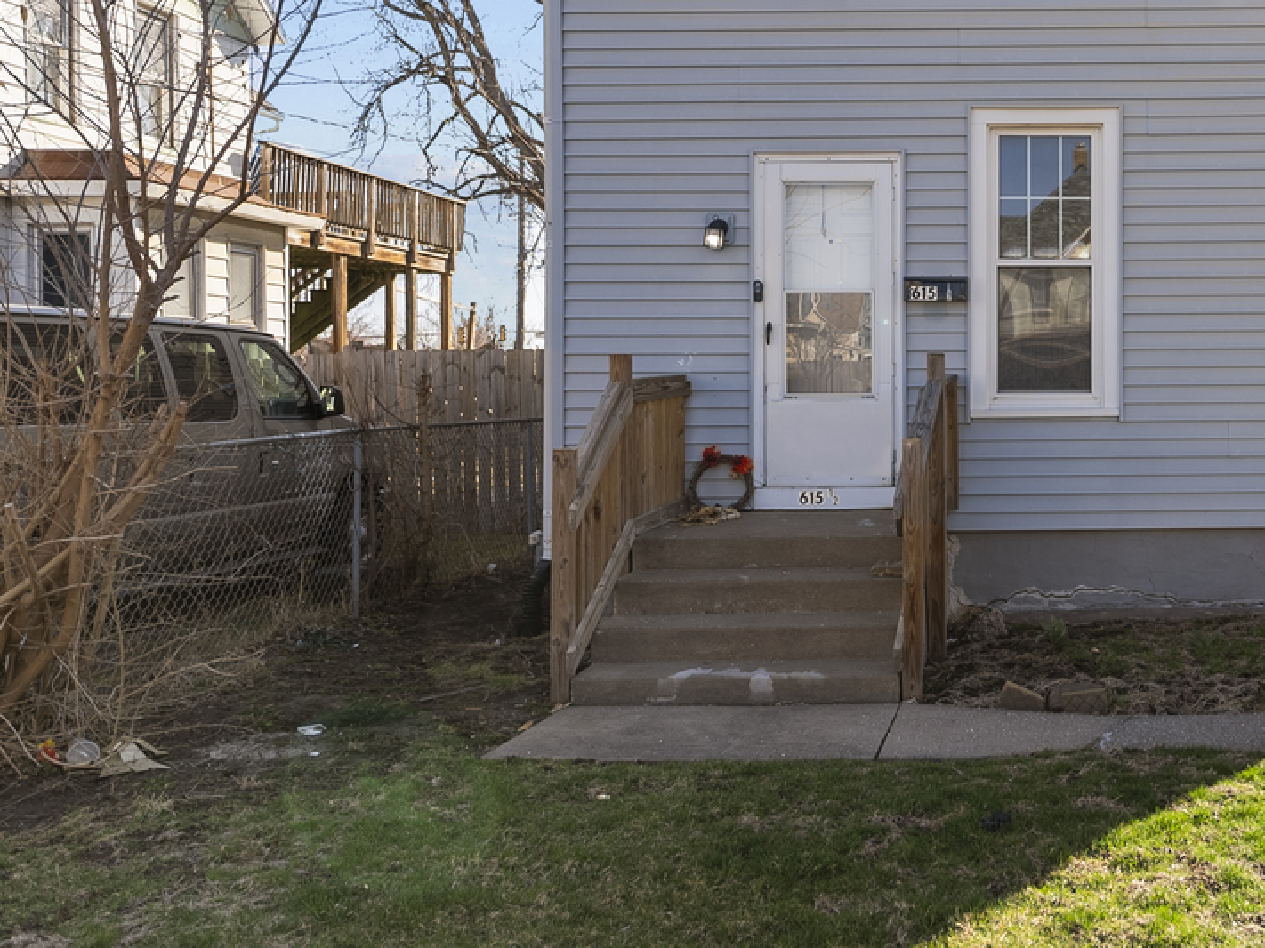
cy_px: 5
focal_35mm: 36
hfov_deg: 47.5
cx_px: 1081
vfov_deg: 36.0
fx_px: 1311
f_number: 2.8
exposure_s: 1/400
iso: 125
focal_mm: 16.4
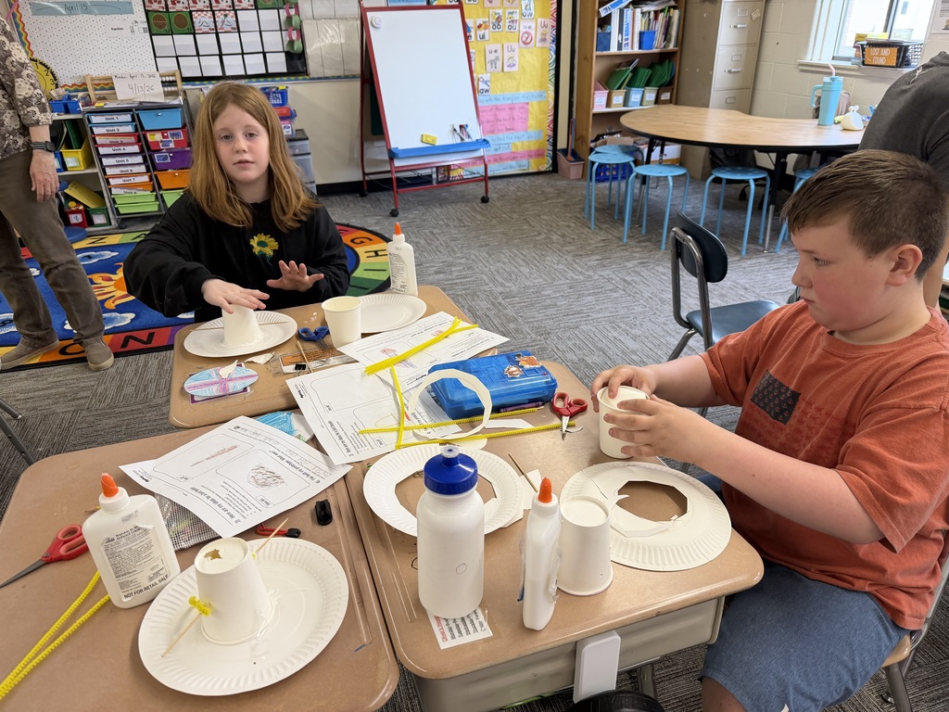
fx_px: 658
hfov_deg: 71.6
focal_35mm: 24
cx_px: 474
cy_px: 356
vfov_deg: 56.8
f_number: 1.78
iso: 160
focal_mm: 6.76
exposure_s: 1/120
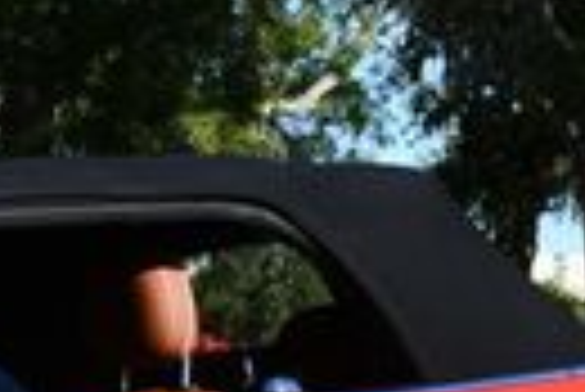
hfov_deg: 9.6
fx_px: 3351
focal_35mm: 206
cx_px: -418
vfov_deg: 6.6
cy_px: 473
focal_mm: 21
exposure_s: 1/250
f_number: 8
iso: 100
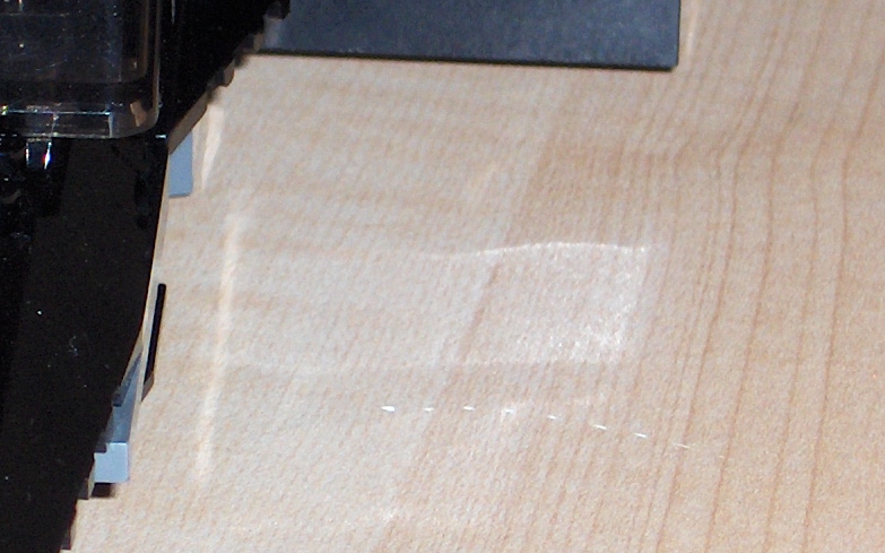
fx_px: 8560
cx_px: 180
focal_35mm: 355
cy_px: 373
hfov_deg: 5.9
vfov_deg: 3.7
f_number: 4.4
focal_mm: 20.8
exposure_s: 1/125
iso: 100
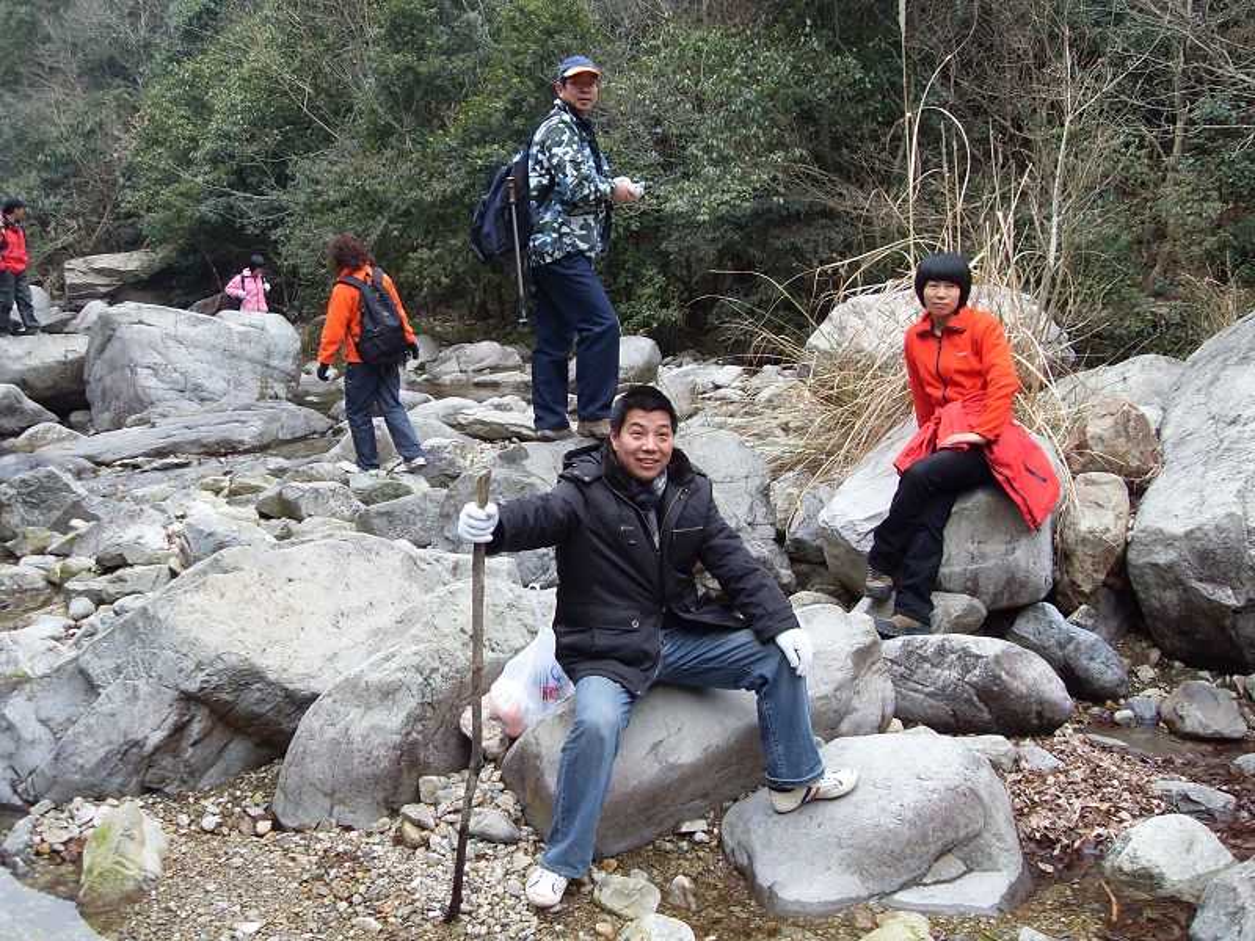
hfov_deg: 50.1
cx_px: 628
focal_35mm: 37
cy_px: 470
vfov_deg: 38.7
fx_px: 1341
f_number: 2.8
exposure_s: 1/90
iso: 80
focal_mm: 6.3
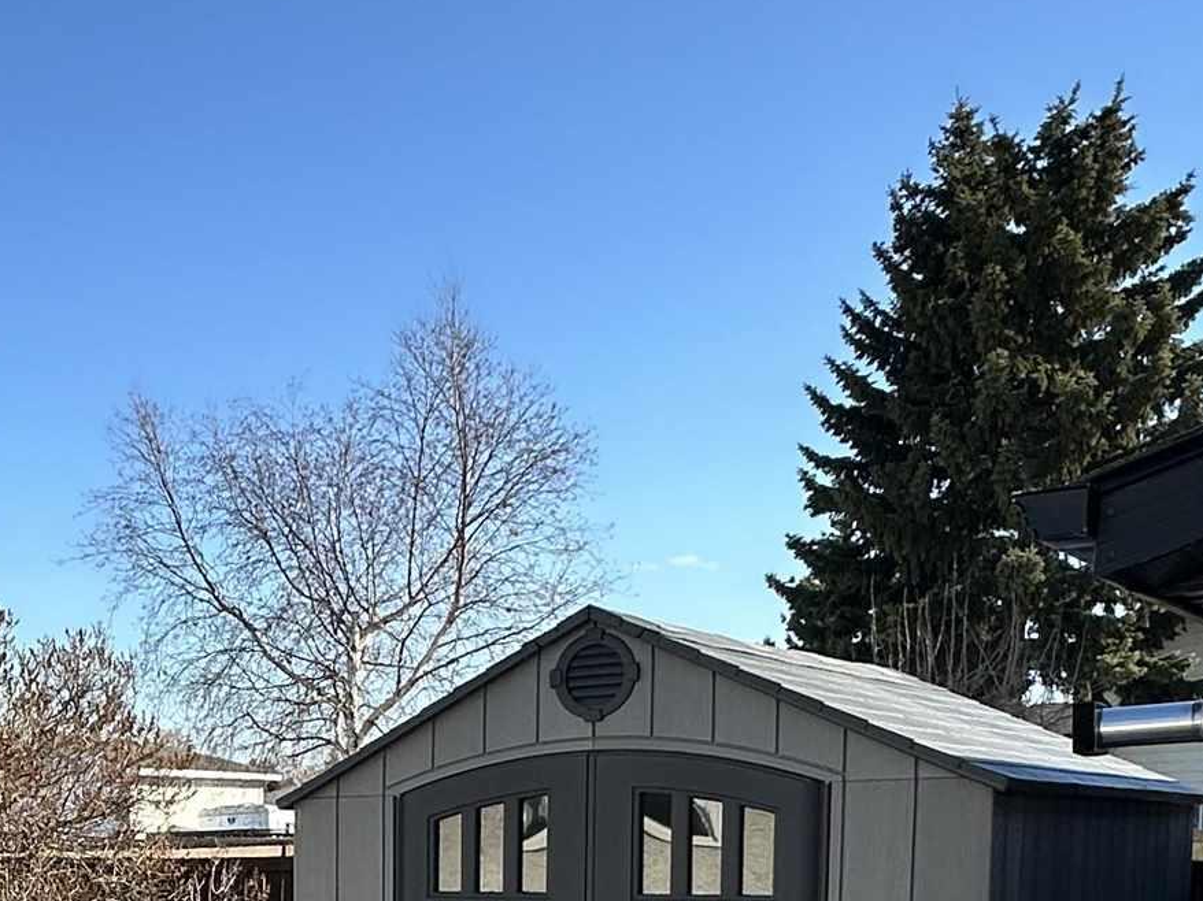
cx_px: 7
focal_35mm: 49
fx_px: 1702
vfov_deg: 27.2
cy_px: 989
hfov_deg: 35.3
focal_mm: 2.22
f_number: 2.2
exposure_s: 1/1553
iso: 50
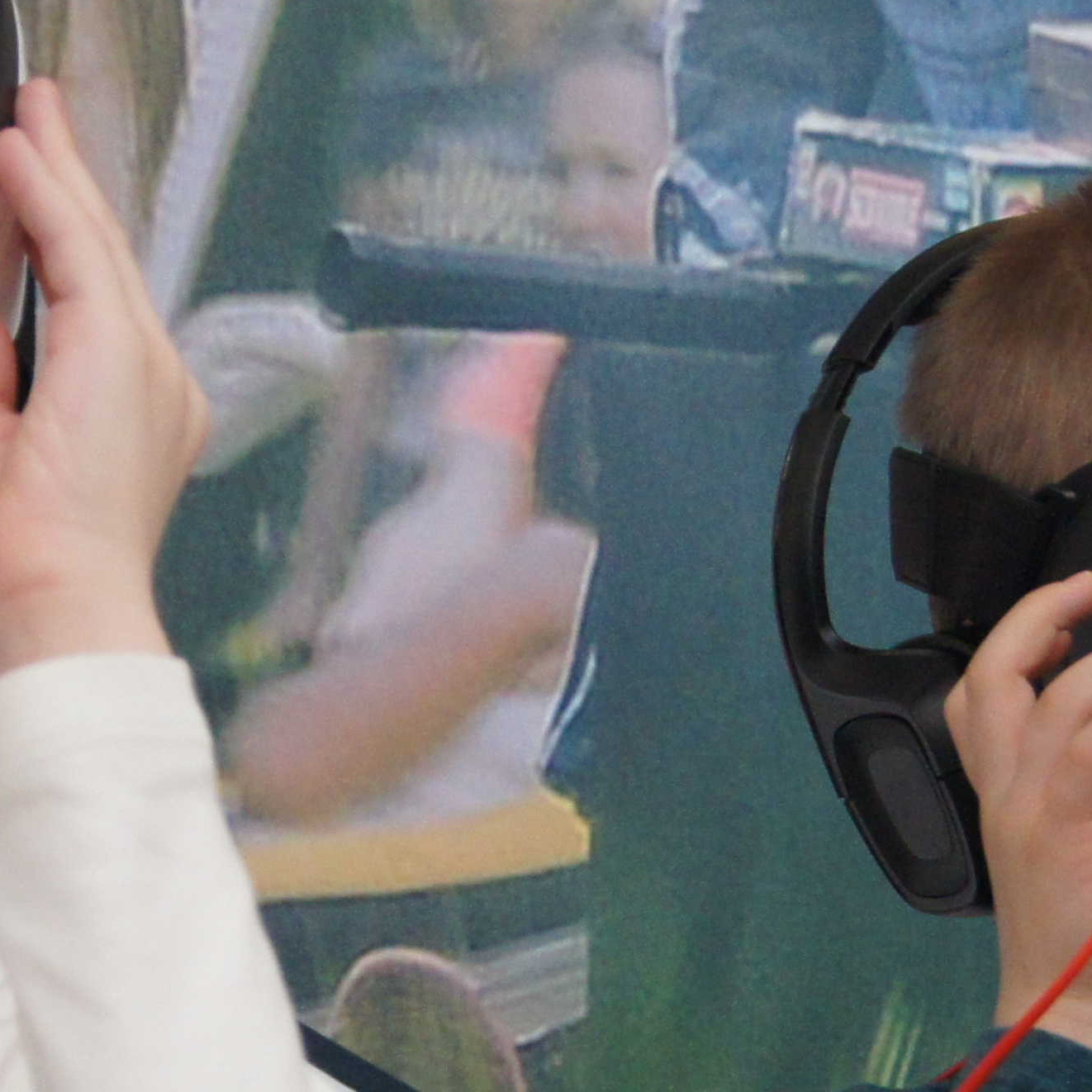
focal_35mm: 166
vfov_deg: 10.5
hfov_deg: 10.6
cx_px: 508
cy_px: 993
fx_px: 5909
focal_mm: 35
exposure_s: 1/160
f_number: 5
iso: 1600
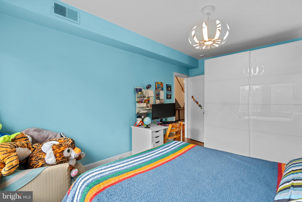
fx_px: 134
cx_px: 151
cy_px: 101
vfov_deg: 73.8
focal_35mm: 16
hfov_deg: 96.7
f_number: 8
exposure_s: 1/6
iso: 250
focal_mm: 16
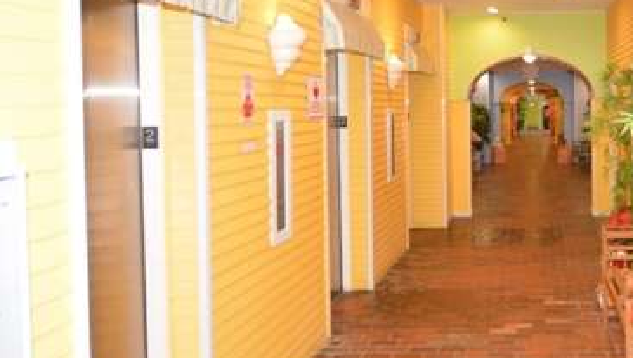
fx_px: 554
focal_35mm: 33
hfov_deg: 54.5
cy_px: 127
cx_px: 525
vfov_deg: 35.5
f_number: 4
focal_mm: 10
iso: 1000
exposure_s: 1/60
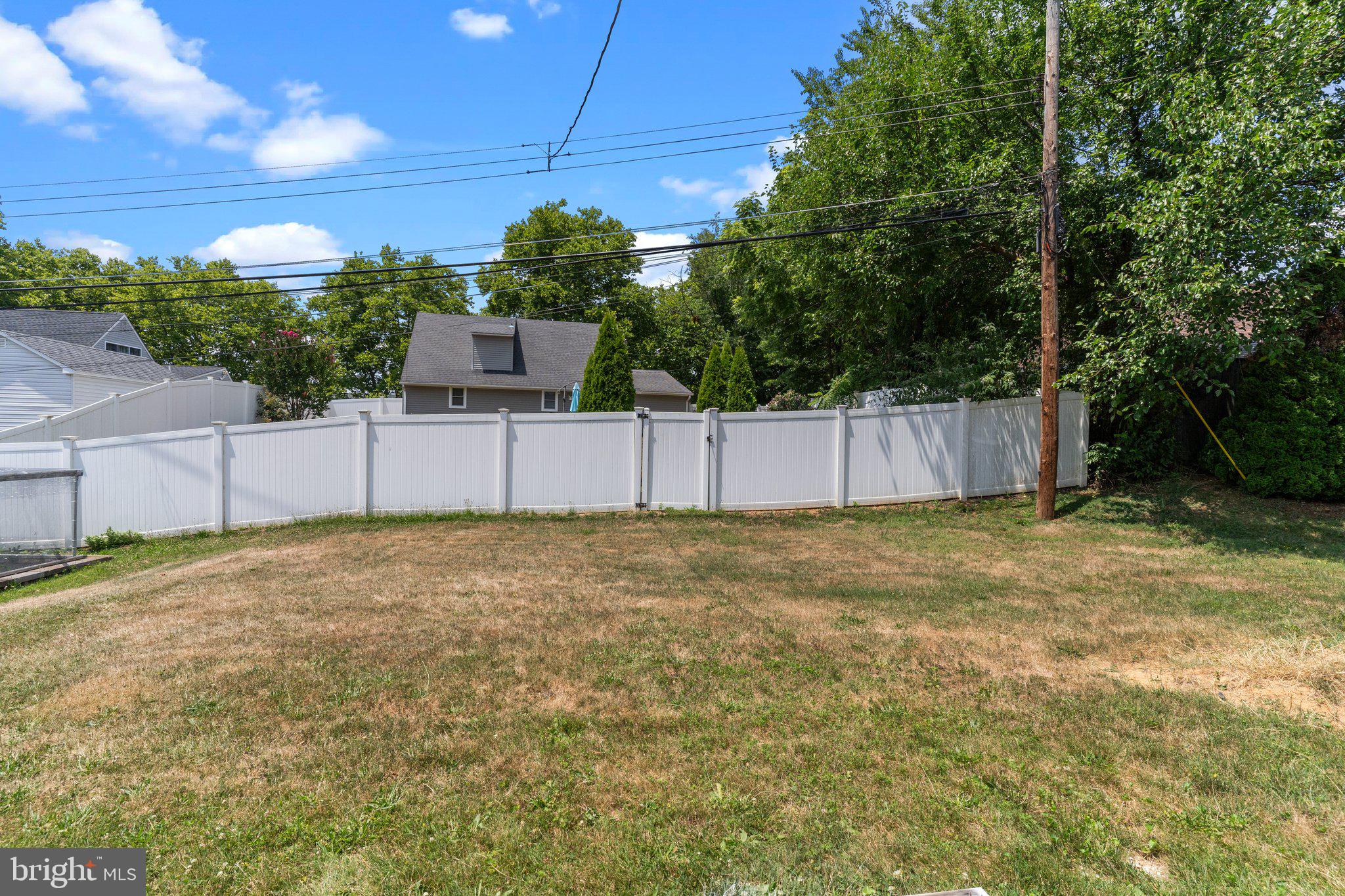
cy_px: 448
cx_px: 672
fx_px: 635
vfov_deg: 70.4
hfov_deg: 93.3
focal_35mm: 17
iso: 500
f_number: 10
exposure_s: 1/1250
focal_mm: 17
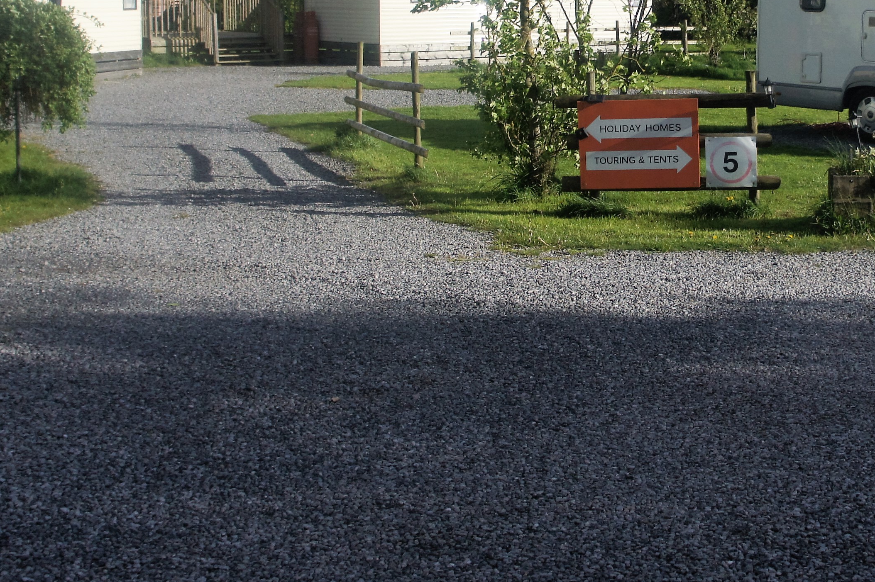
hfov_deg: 31.7
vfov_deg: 21.4
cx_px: 672
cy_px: 78
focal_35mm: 62
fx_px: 1508
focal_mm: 19
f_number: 3.5
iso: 200
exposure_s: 1/4000
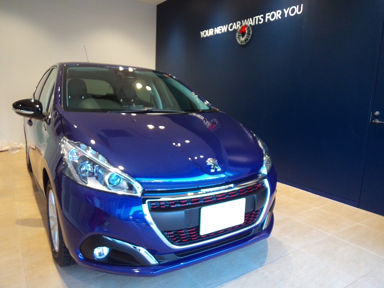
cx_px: 192
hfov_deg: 67.3
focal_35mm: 26
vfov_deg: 53.1
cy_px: 144
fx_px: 288
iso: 200
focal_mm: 4.6
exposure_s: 1/30
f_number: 3.3
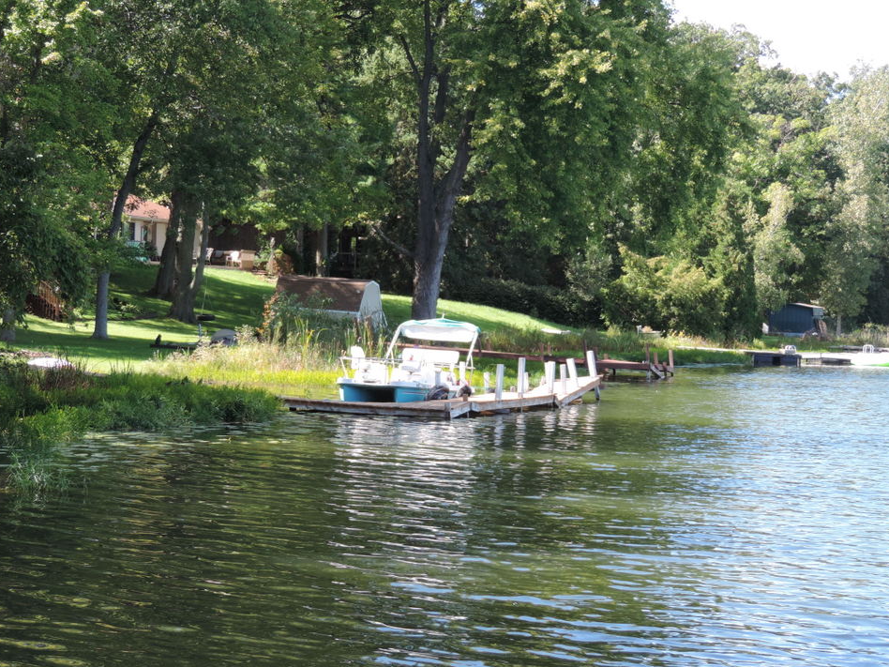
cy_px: 345
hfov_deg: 24.1
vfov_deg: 18.2
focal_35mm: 81
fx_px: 2080
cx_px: 421
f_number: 3.9
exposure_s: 1/100
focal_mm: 13.3
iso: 80
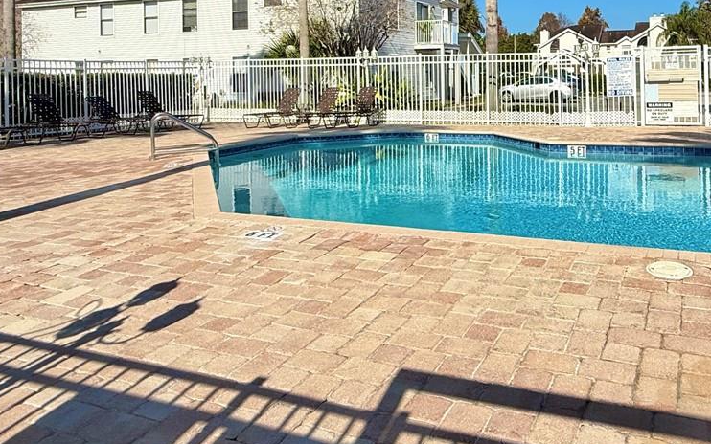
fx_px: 620
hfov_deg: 58.4
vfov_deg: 37.5
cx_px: 468
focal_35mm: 32
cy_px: 66
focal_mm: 2.22
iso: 50
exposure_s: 1/6173
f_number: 2.2
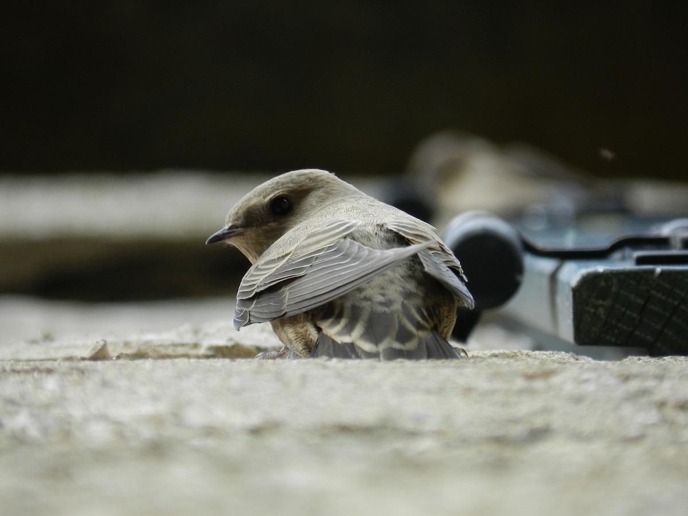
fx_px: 16140
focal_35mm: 812
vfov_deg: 1.8
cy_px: 258
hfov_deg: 2.4
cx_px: 344
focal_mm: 144
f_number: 5.7
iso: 280
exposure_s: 1/125
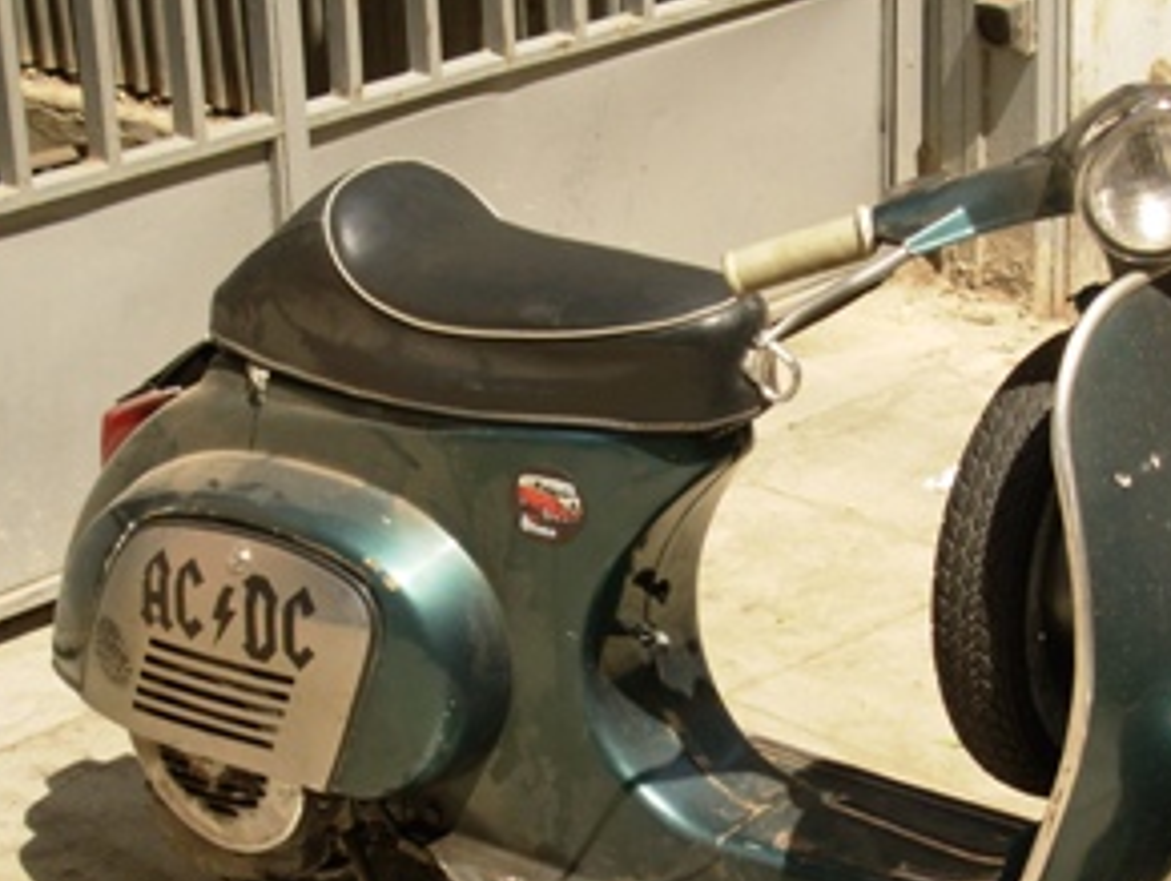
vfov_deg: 14.9
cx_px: 716
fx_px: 3353
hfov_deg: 19.8
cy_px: 652
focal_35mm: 99
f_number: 3.4
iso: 50
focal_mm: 10.5
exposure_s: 1/664
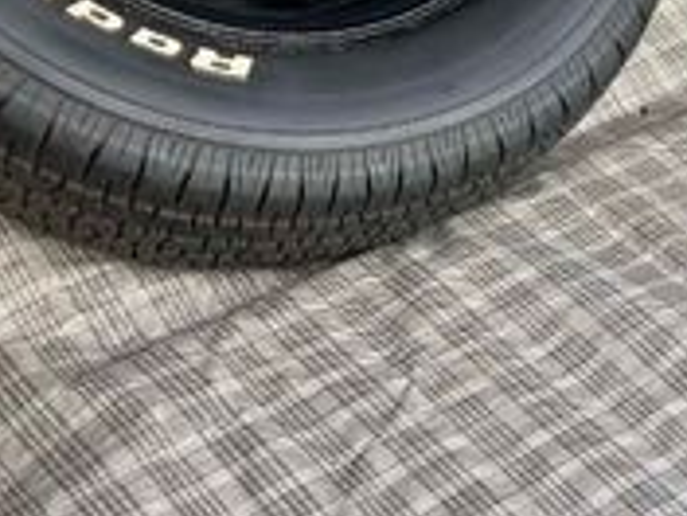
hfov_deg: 18.1
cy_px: 149
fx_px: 2024
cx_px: 870
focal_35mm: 102
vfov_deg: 14.5
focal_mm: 3.99
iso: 32
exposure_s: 1/121
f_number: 1.8
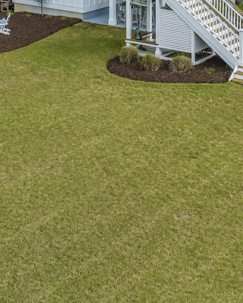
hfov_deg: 17.6
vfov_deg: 20.0
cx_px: 168
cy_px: -103
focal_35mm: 87
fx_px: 782
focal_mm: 12.29
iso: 100
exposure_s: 1/1000
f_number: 4
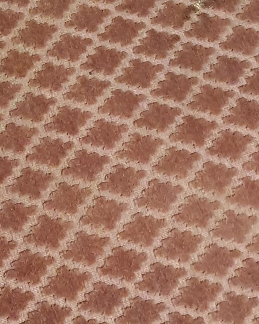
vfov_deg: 18.1
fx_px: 997
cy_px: 11
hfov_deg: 14.2
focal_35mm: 104
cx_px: -73
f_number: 1.7
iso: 640
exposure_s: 1/33
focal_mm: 4.32
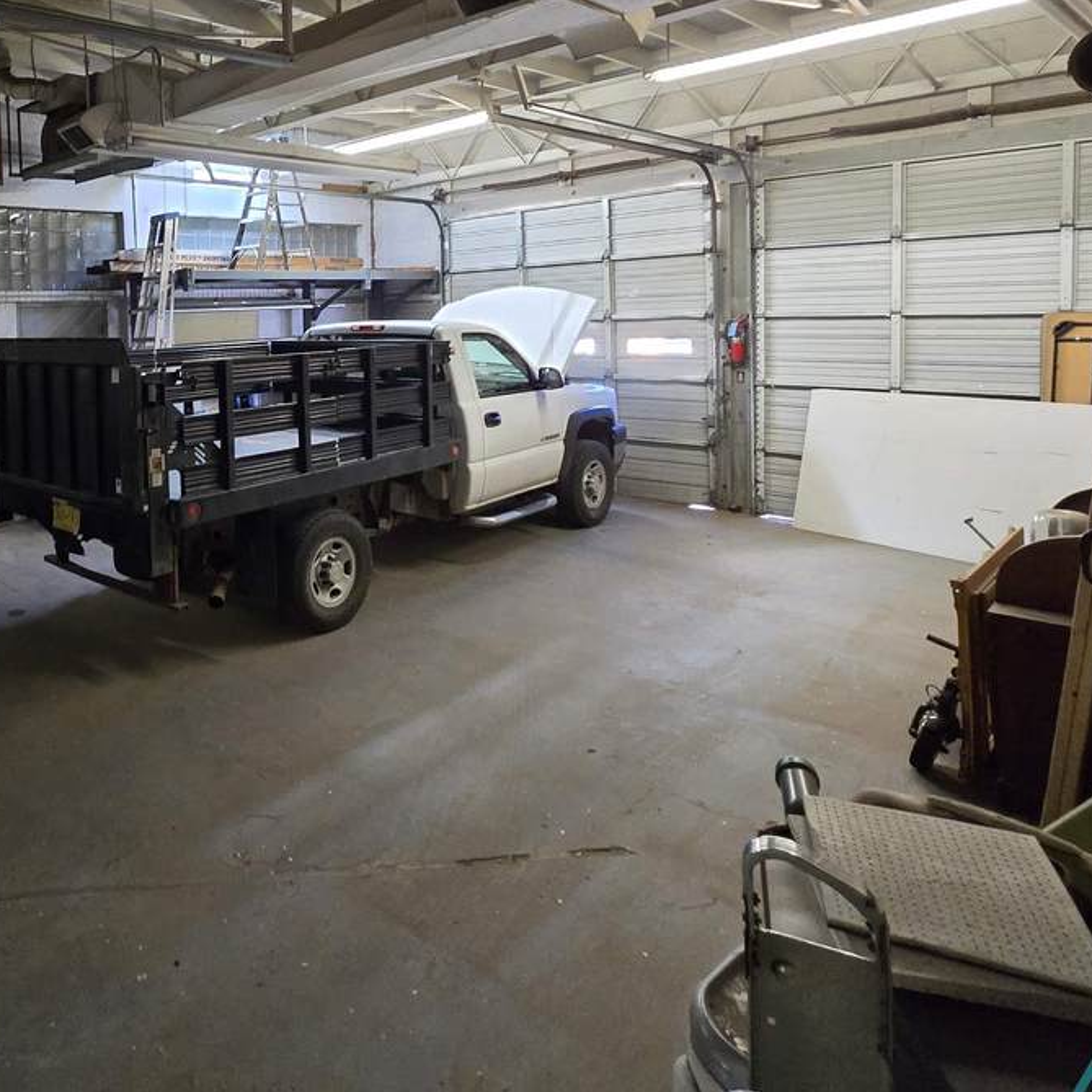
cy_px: 336
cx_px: 240
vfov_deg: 67.1
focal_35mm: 22
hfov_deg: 64.3
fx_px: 785
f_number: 2.2
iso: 800
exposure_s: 1/60
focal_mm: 2.2
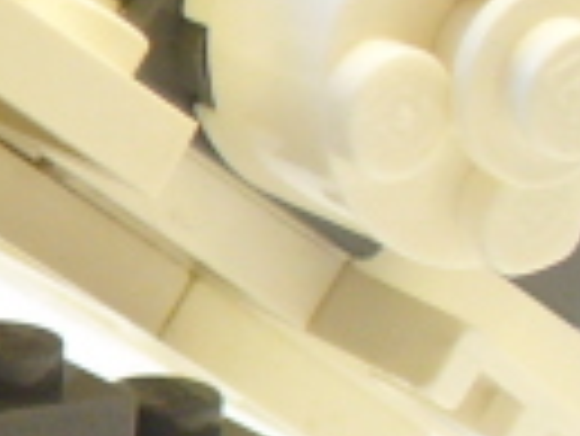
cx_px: -877
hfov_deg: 7.9
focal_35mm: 230
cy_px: 346
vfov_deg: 6.5
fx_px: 3857
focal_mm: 6.1
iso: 150
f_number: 2.8
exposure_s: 1/13
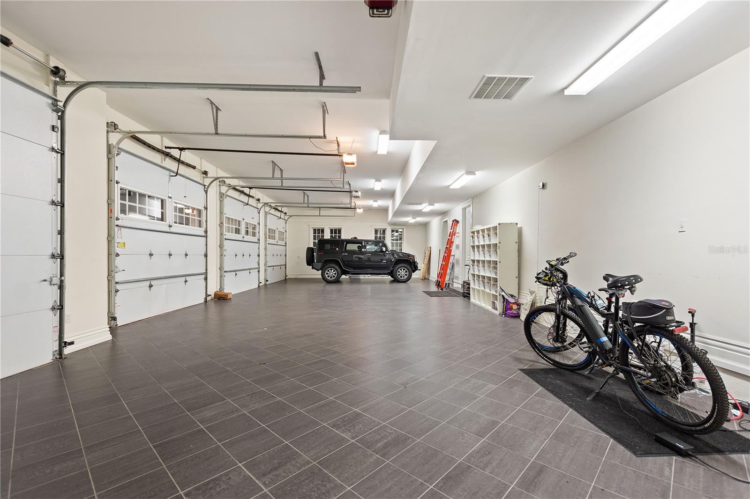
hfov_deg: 100.4
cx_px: 375
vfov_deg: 77.3
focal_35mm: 15
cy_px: 250
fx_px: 312
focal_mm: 10
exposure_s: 1/2.5
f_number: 4.5
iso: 400
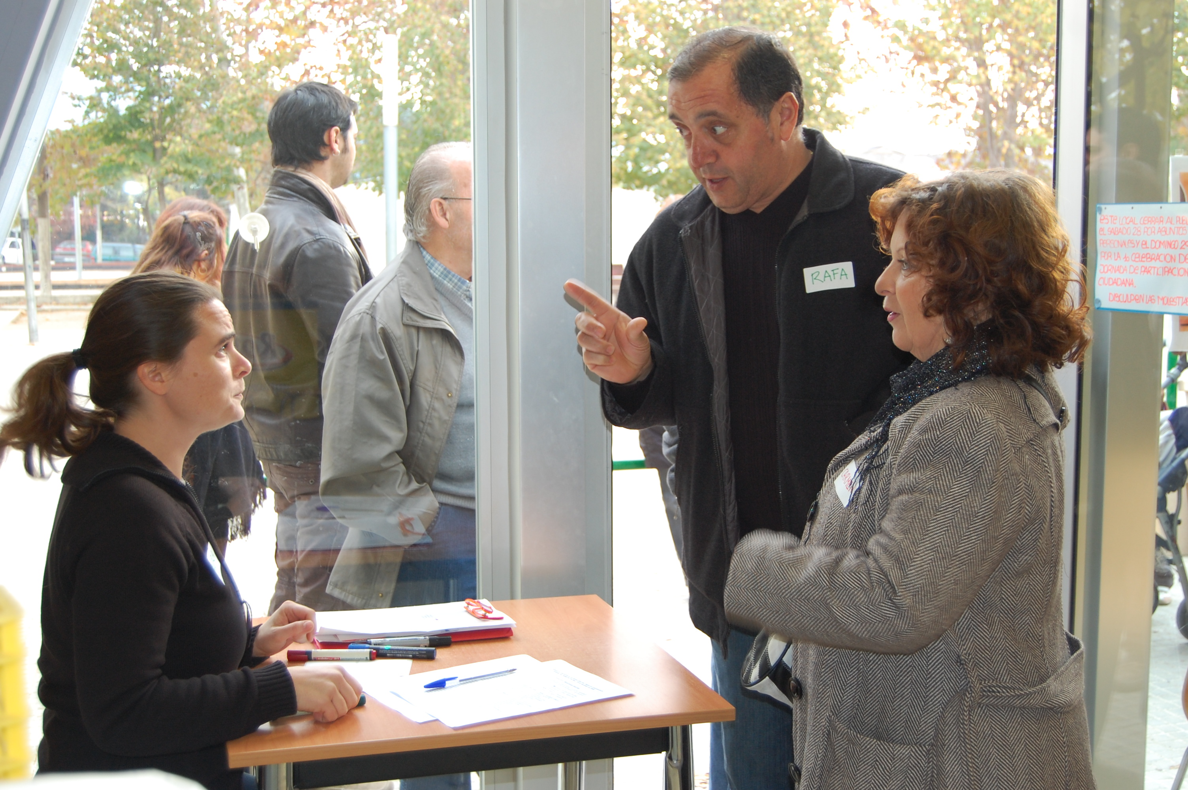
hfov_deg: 41.1
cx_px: 594
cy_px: 395
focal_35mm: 48
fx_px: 1583
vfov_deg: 28.0
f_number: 4.5
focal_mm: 32
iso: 400
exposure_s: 1/60
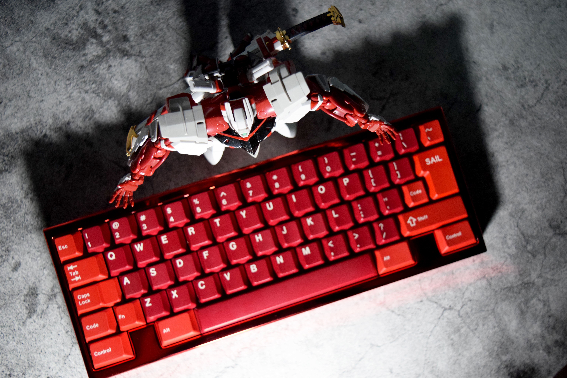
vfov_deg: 36.9
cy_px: 189
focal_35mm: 36
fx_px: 567
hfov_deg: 53.1
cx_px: 284
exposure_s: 1/40
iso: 2200
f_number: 4
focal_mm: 24
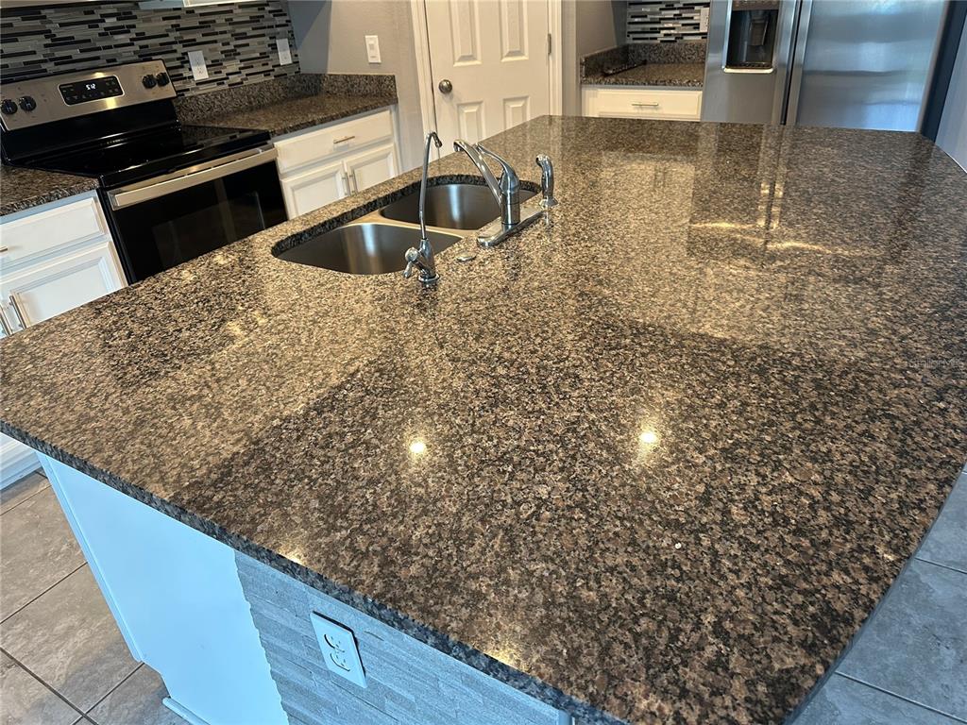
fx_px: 670
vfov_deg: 56.8
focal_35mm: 24
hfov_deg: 71.6
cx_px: 484
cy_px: 362
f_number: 1.78
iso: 200
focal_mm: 6.86
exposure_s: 1/60
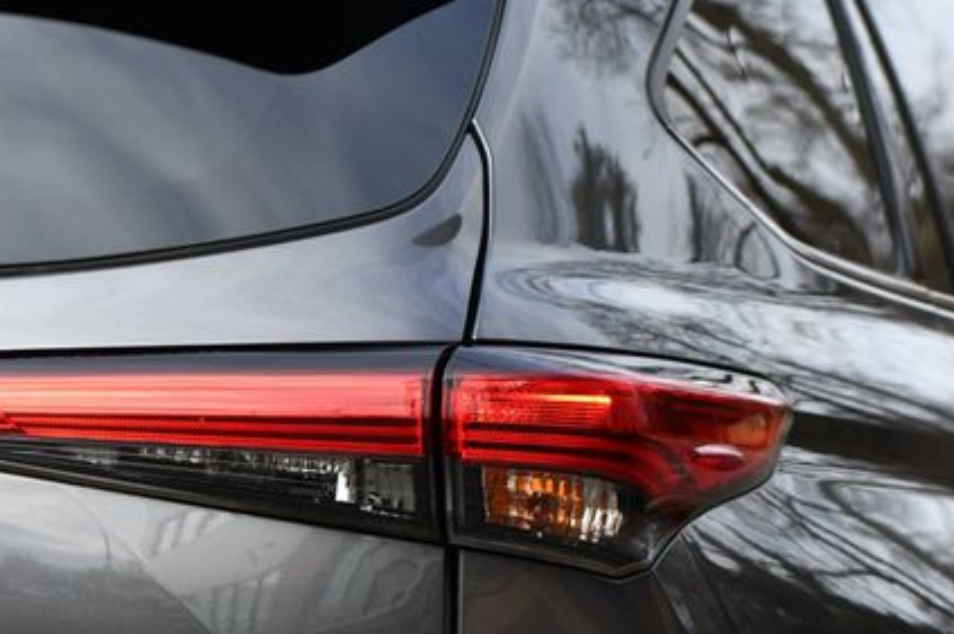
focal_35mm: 215
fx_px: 5691
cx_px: 334
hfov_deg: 9.6
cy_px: 429
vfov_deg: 6.4
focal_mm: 95
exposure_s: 1/250
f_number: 5.6
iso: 200
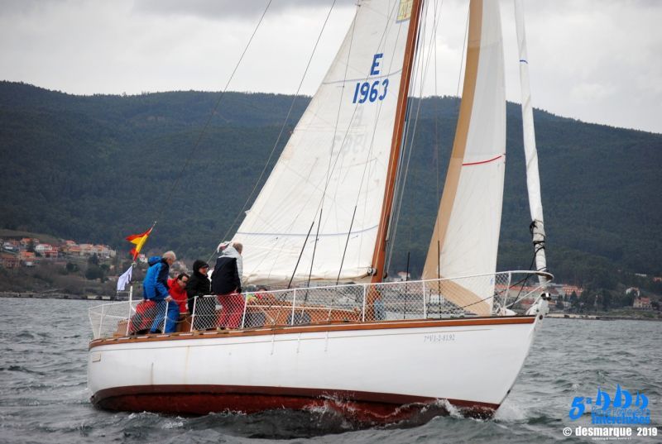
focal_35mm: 150
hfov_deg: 13.7
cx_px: 331
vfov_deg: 9.2
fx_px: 2764
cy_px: 222
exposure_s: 1/400
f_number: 5
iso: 200
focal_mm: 100
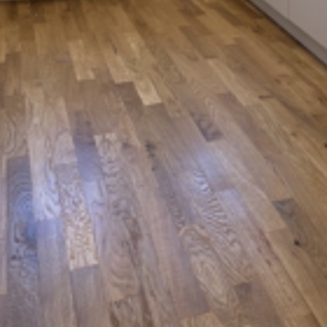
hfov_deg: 28.6
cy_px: -126
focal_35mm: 59
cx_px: 251
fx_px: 631
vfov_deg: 24.4
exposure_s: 1/298
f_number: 1.78
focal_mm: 6.86
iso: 160
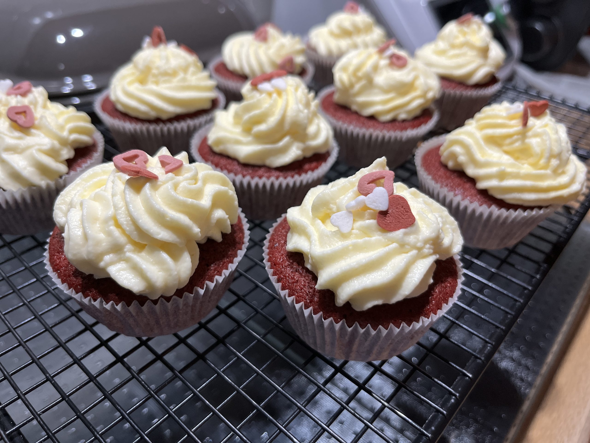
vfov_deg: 53.1
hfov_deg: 67.3
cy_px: 222
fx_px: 443
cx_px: 295
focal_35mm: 26
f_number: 1.6
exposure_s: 1/59
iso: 250
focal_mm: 5.1
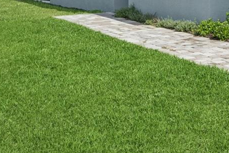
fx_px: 401
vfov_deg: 19.8
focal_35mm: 63
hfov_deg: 26.5
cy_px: -47
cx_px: 306
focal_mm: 12
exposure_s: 1/800
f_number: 8
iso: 200
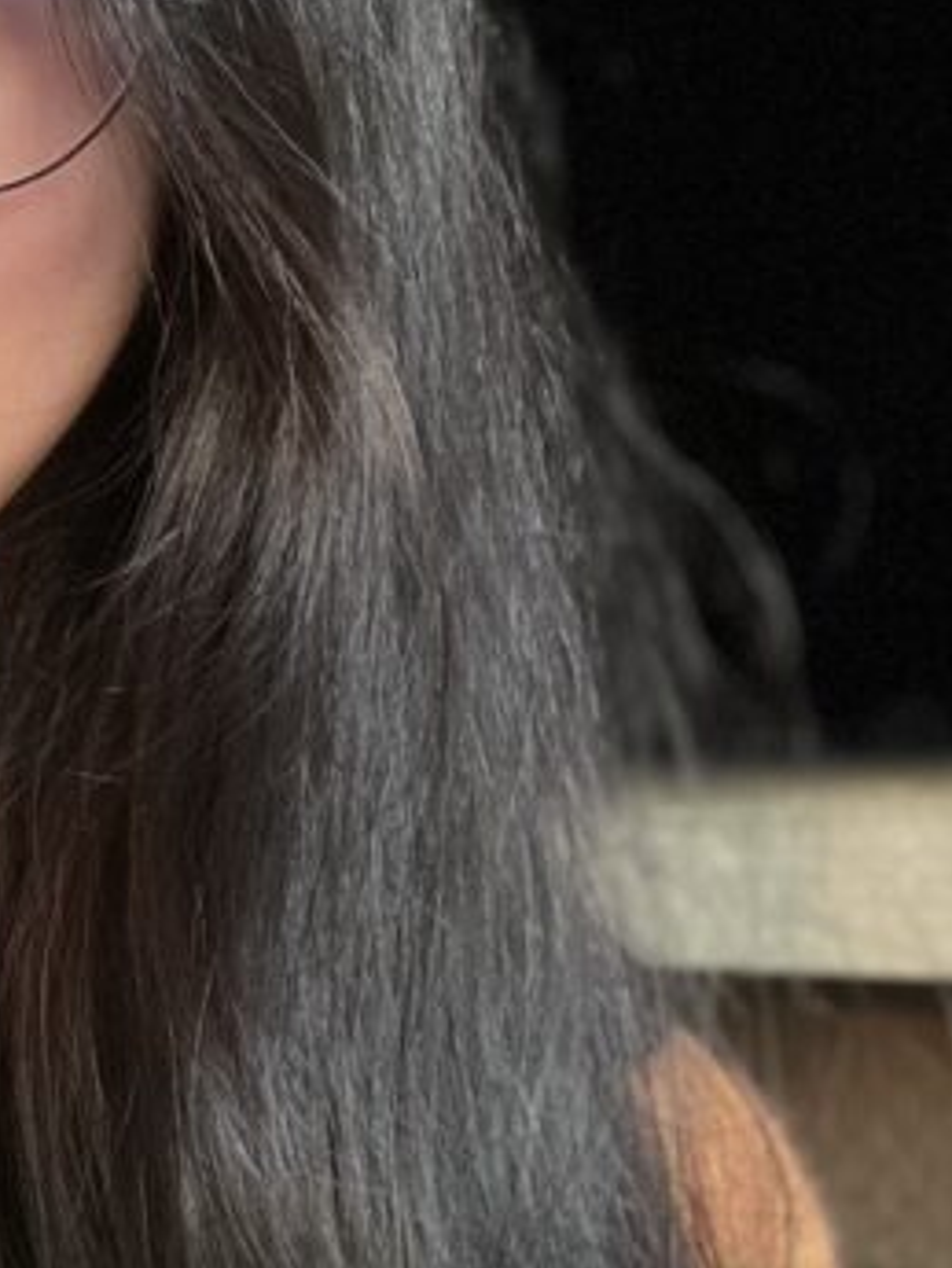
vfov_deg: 20.5
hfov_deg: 14.9
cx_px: -281
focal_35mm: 95
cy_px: 390
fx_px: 3481
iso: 160
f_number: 2.2
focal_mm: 2.87
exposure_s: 1/60
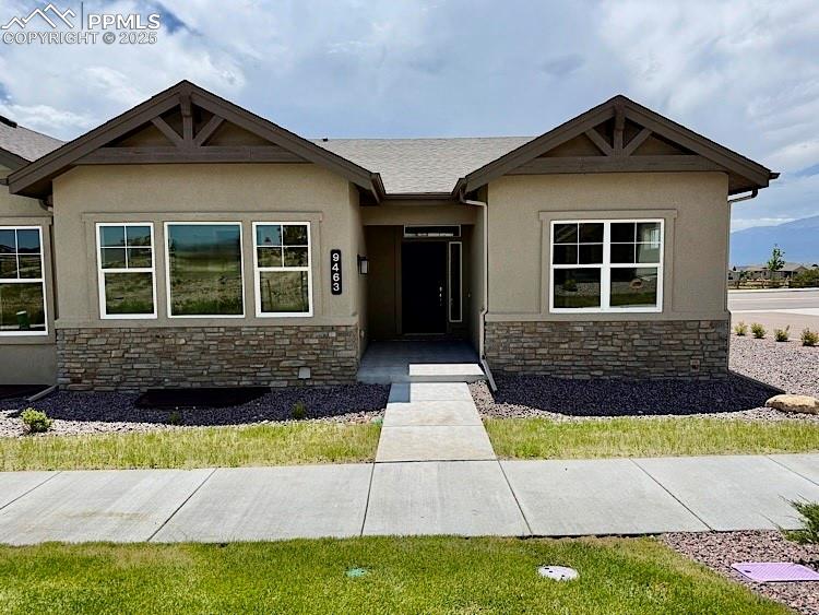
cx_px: 410
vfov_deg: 56.8
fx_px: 568
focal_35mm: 24
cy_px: 308
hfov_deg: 71.6
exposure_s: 1/6173
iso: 80
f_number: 1.78
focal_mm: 6.76
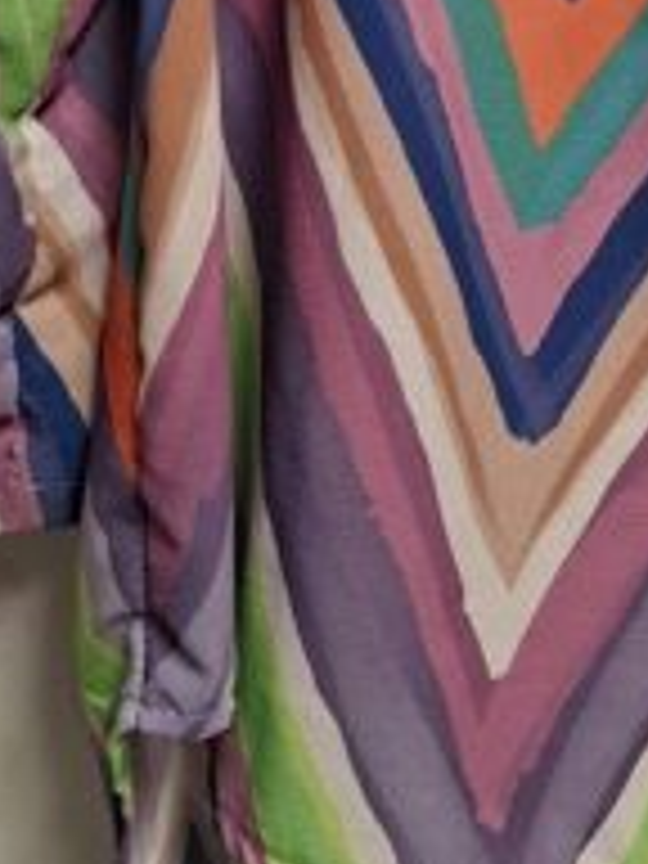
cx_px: 896
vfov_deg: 18.3
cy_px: -400
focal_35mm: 96
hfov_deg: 14.6
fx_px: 2396
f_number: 1.8
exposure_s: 1/50
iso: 200
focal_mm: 5.54
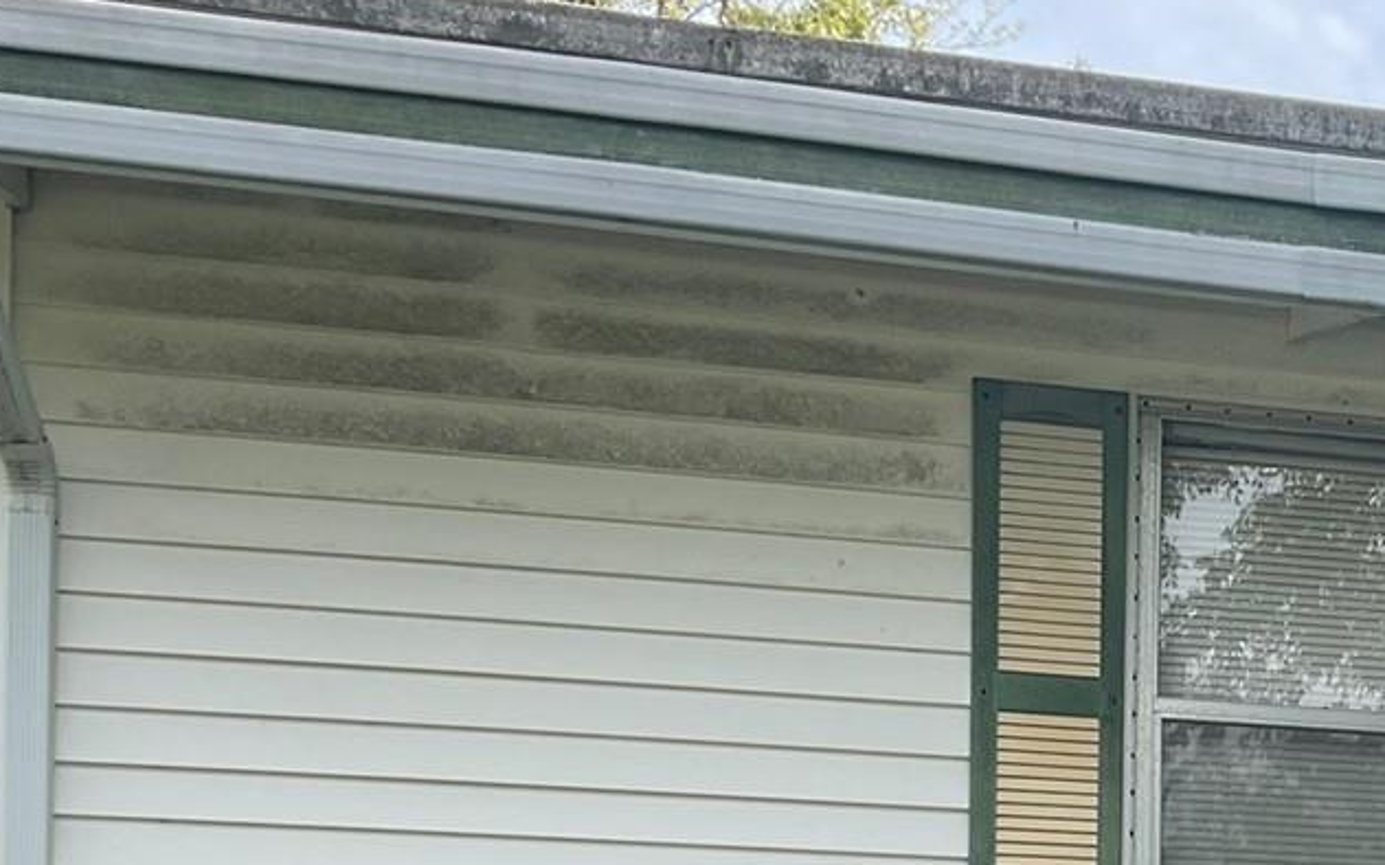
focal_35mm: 78
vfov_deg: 15.7
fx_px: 2943
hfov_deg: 25.0
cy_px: 1201
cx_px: 1442
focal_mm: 3
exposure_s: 1/422
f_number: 1.8
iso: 16
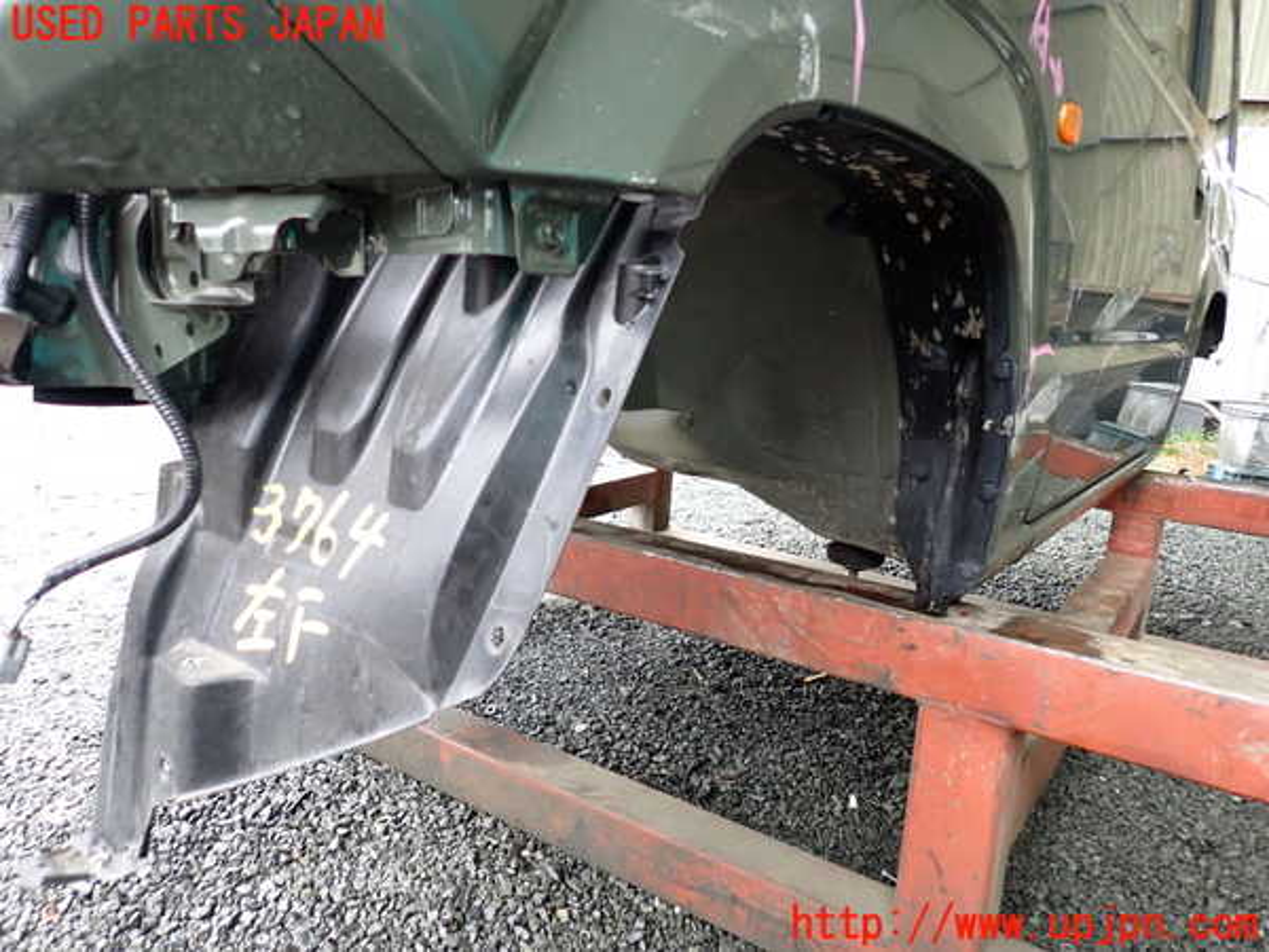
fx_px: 916
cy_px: 476
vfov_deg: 54.9
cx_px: 634
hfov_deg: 69.4
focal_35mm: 25
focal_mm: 4.5
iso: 200
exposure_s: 1/80
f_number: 2
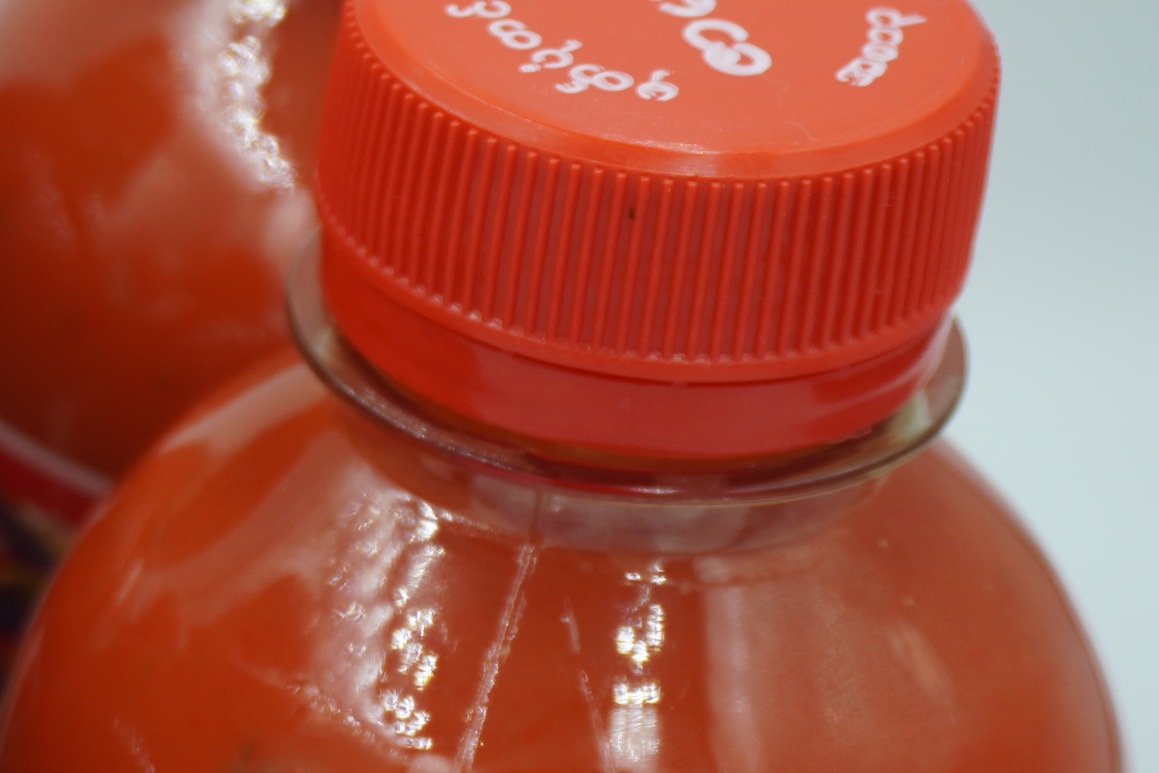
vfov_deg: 8.4
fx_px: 5247
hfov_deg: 11.9
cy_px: 630
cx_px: -677
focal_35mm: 163
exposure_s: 1/80
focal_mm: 32
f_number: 6.3
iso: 100
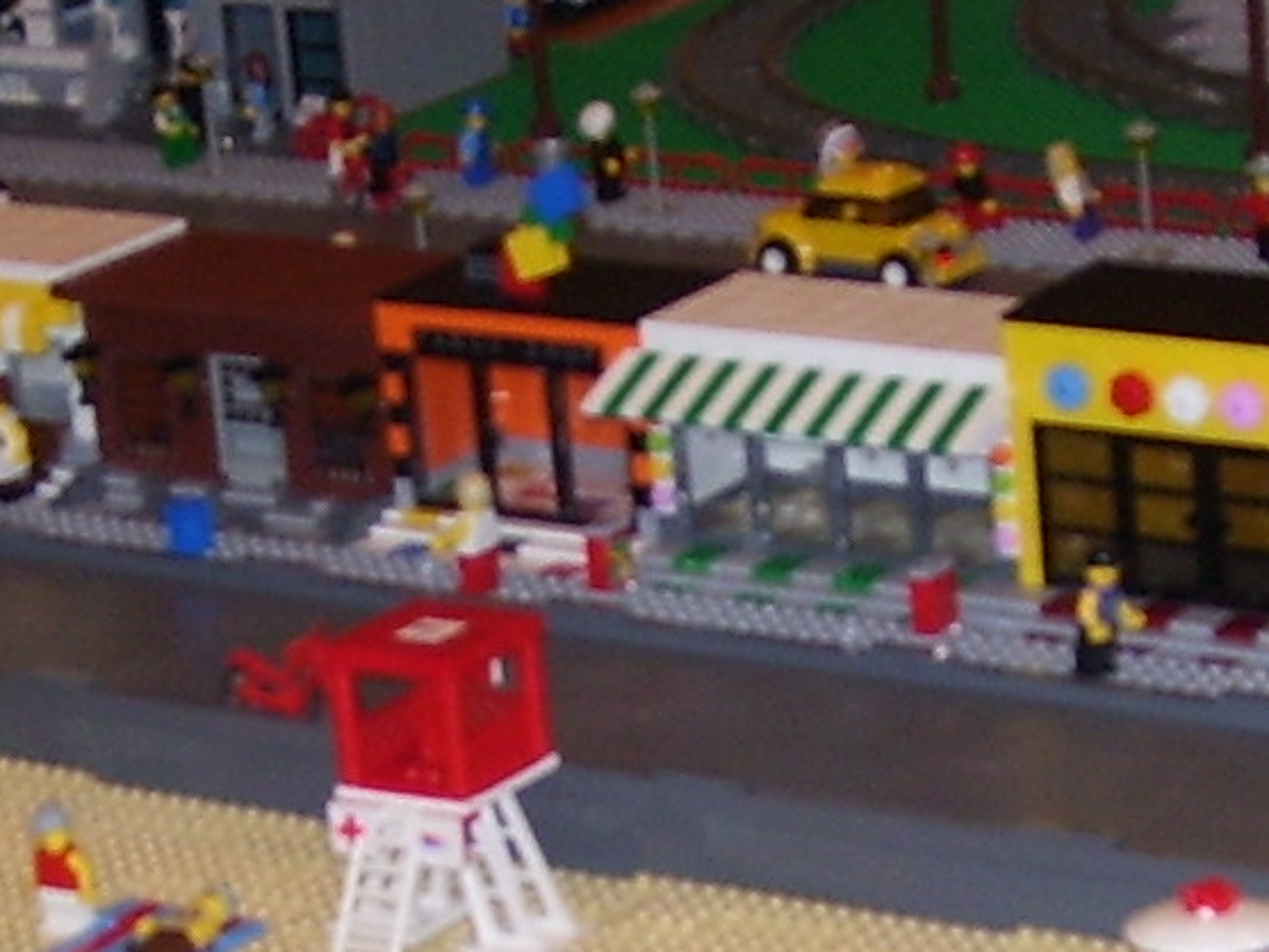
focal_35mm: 149
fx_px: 5463
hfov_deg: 13.2
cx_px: 567
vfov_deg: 9.9
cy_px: 859
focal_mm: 6
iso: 80
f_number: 2.7
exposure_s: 1/60
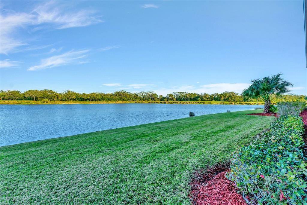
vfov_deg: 81.2
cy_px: 102
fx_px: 119
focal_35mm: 14
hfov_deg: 104.3
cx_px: 154
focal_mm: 14
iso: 200
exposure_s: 1/500
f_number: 7.1
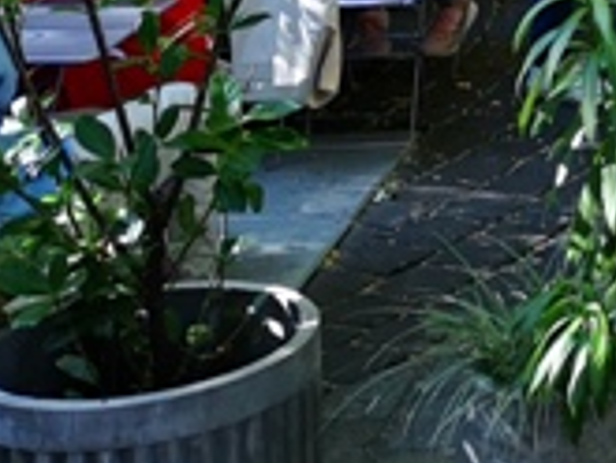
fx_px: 2333
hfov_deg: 13.4
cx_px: 1124
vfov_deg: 10.6
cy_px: -381
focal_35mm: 131
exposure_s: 1/899
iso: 400
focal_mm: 3.95
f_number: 1.8
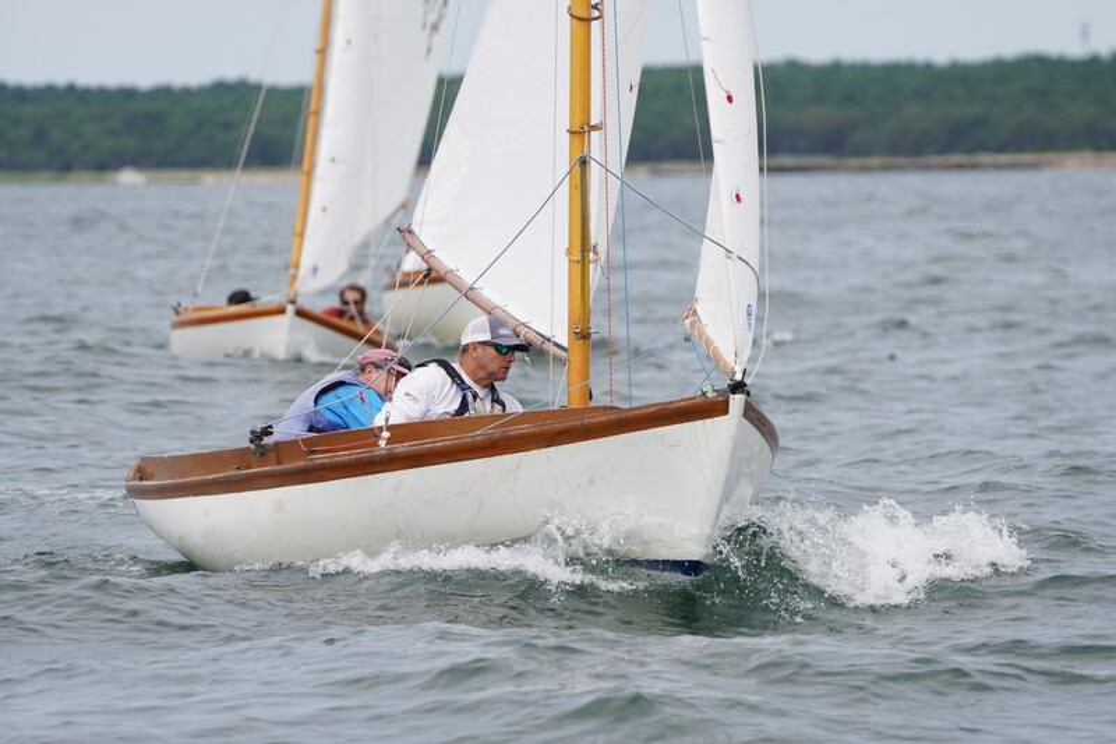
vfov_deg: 3.8
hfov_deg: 5.8
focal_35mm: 357
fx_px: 11064
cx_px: 558
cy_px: 372
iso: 250
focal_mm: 238
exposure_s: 1/1250
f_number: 5.6
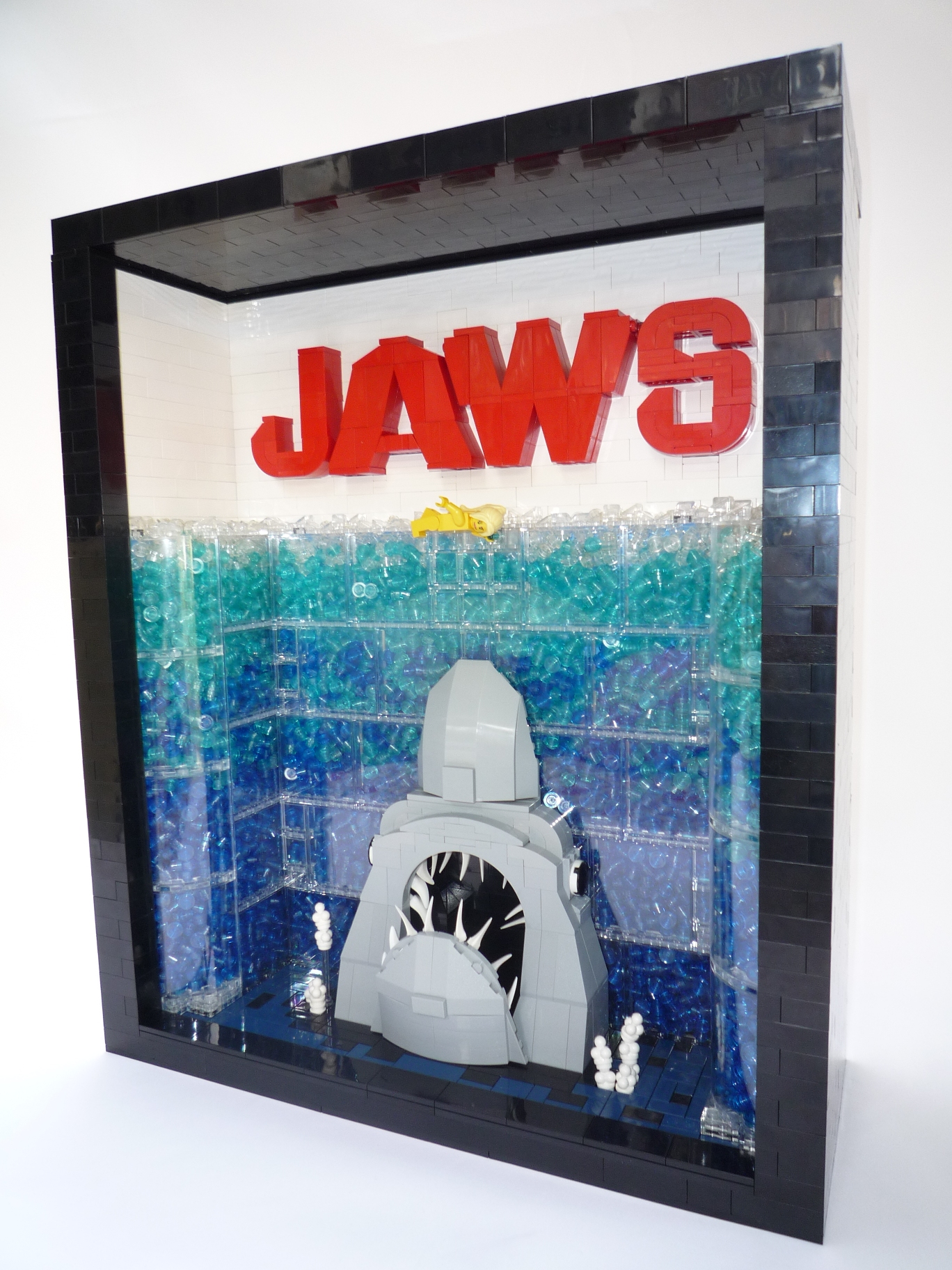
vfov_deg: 69.4
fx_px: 917
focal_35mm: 25
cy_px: 635
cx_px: 476
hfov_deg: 54.9
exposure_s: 1/30
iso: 100
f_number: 4
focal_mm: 4.4
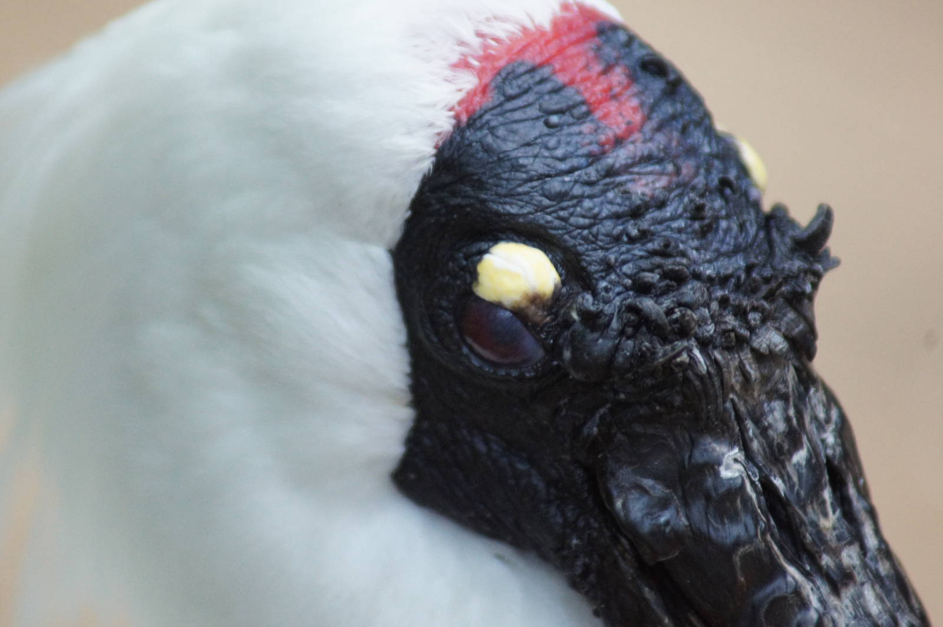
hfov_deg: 4.6
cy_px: 314
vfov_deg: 3.1
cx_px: 472
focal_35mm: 450
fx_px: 11781
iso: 1600
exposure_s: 1/400
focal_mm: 300
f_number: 5.6
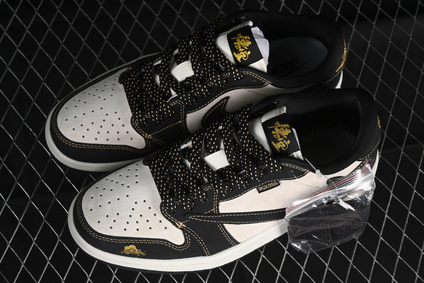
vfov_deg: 18.2
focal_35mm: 75
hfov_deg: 27.0
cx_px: 212
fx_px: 883
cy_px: 142
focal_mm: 50
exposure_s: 1/60
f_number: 6.3
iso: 160
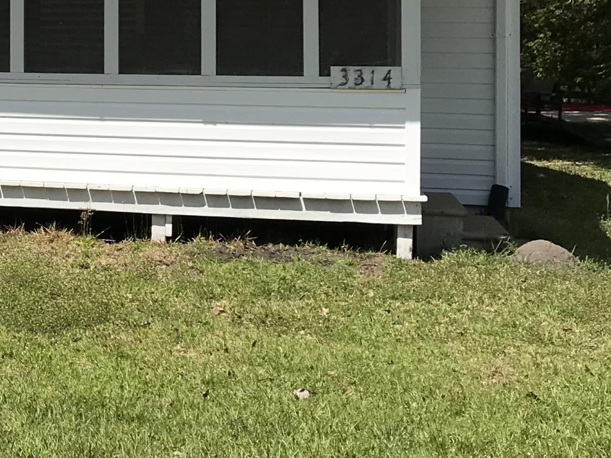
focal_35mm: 85
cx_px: -213
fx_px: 1500
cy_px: 32
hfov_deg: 20.7
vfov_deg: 17.1
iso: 20
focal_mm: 3.99
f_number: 1.8
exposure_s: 1/2660
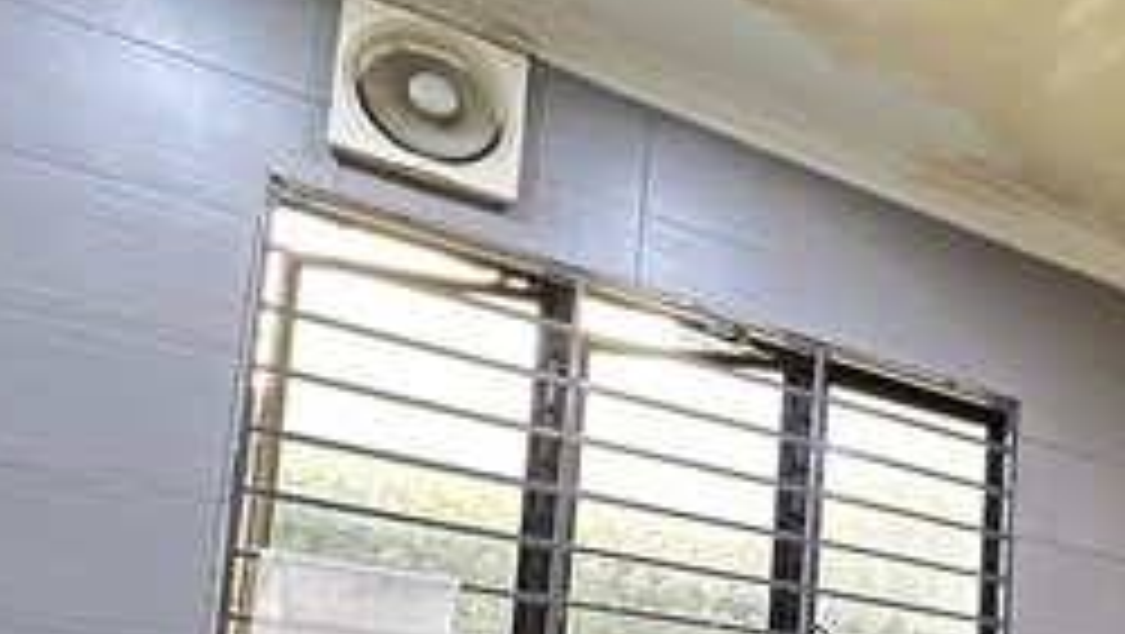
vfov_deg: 27.0
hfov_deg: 43.0
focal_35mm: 39
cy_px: 755
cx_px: 1166
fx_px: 1164
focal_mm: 2.22
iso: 1250
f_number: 2.2
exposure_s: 1/50
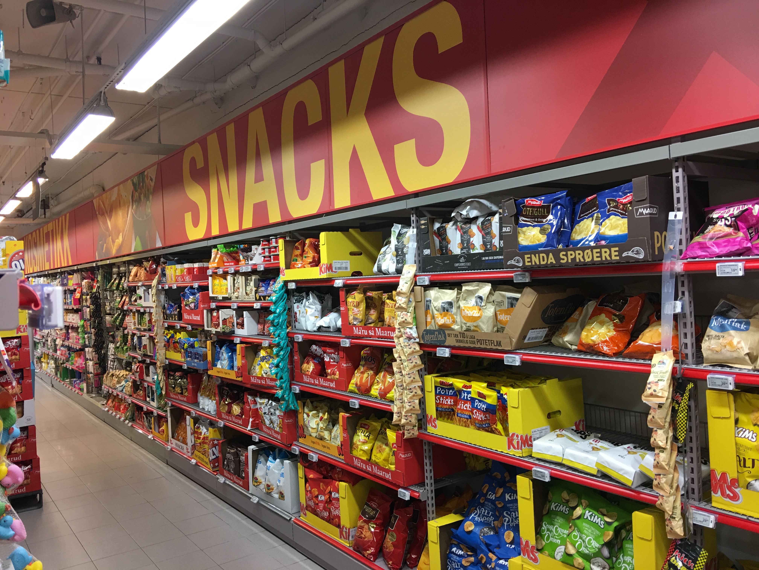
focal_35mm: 29
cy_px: 285
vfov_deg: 48.2
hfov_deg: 61.7
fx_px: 636
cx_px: 380
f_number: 2.2
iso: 40
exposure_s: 1/33
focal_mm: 4.15
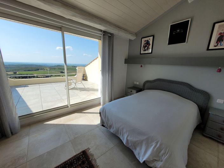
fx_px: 84
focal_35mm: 13
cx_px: 112
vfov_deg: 89.9
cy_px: 84
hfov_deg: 106.2
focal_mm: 1.74
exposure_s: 1/994
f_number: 2.2
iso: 40
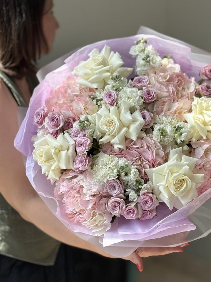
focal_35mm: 63
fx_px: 512
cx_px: 137
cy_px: 142
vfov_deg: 30.7
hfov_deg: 23.2
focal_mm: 6.76
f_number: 1.78
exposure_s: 1/1264
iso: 64
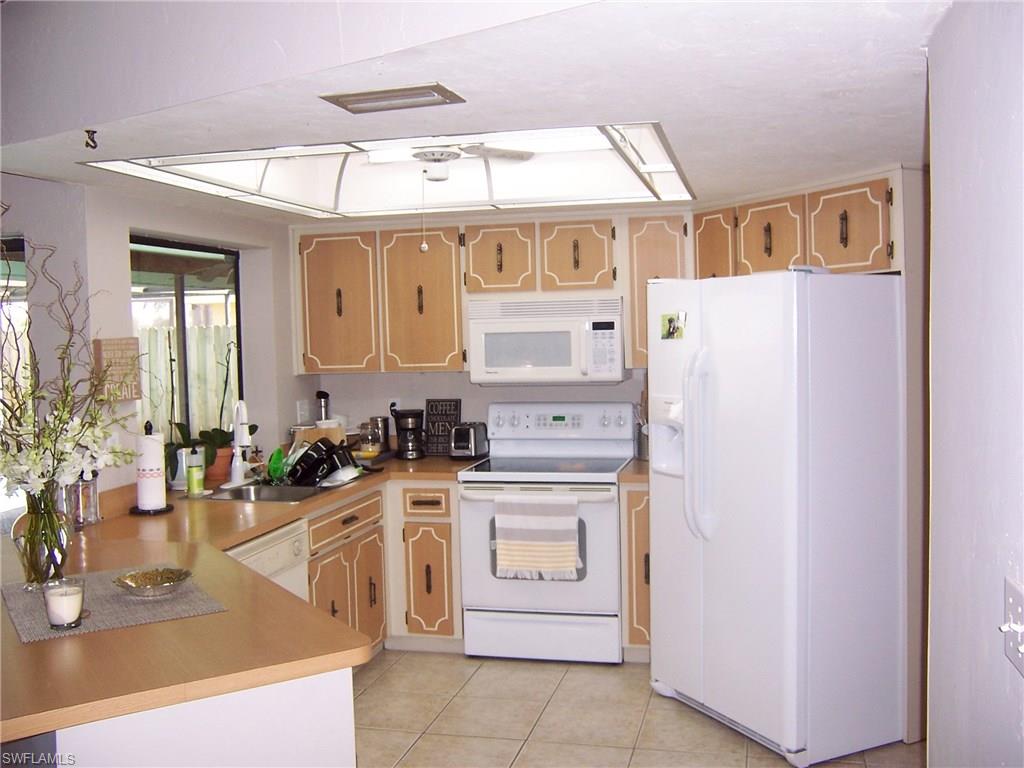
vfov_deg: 42.9
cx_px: 512
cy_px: 384
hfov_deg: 55.4
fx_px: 976
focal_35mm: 33
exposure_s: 1/60
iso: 140
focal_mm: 5.5
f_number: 2.8
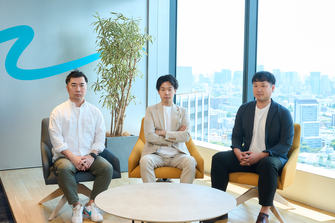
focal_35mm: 50
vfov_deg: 27.0
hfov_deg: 39.6
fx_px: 465
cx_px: 168
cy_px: 112
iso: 400
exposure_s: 1/160
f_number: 5.6
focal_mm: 33.4
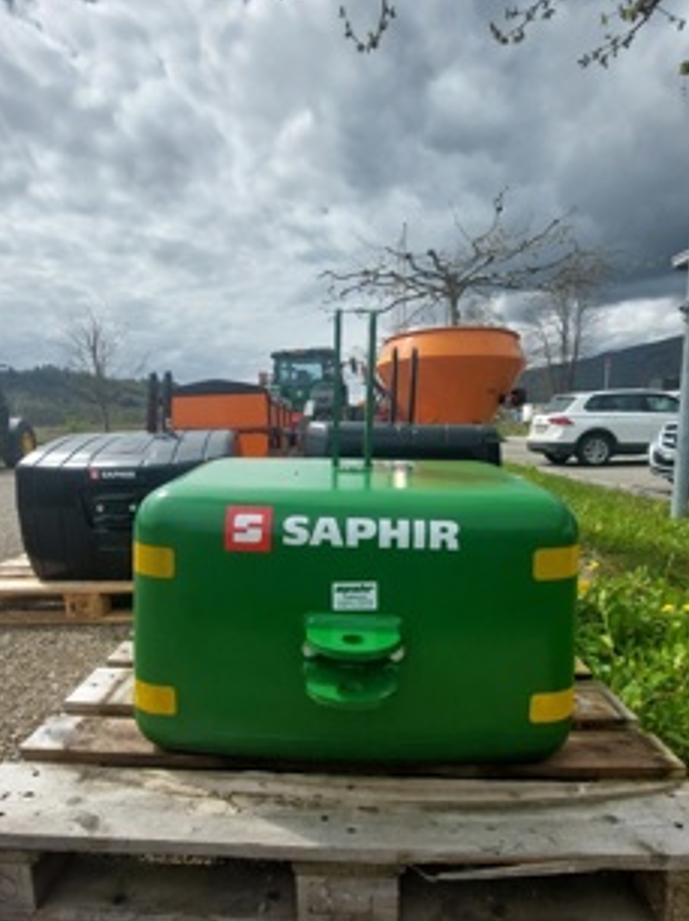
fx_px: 452
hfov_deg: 74.6
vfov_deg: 90.9
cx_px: 322
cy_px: 491
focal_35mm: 17
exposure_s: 1/2652
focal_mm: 1.74
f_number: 2.2
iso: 50
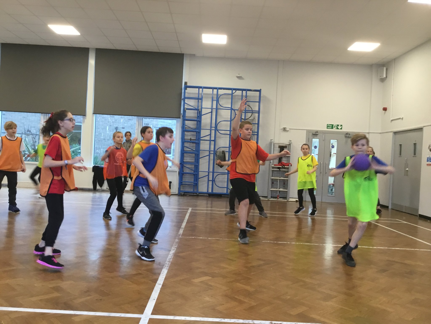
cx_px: 216
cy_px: 162
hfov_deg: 58.4
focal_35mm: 31
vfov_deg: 45.4
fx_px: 386
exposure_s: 1/33
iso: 100
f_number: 2.4
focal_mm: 3.3
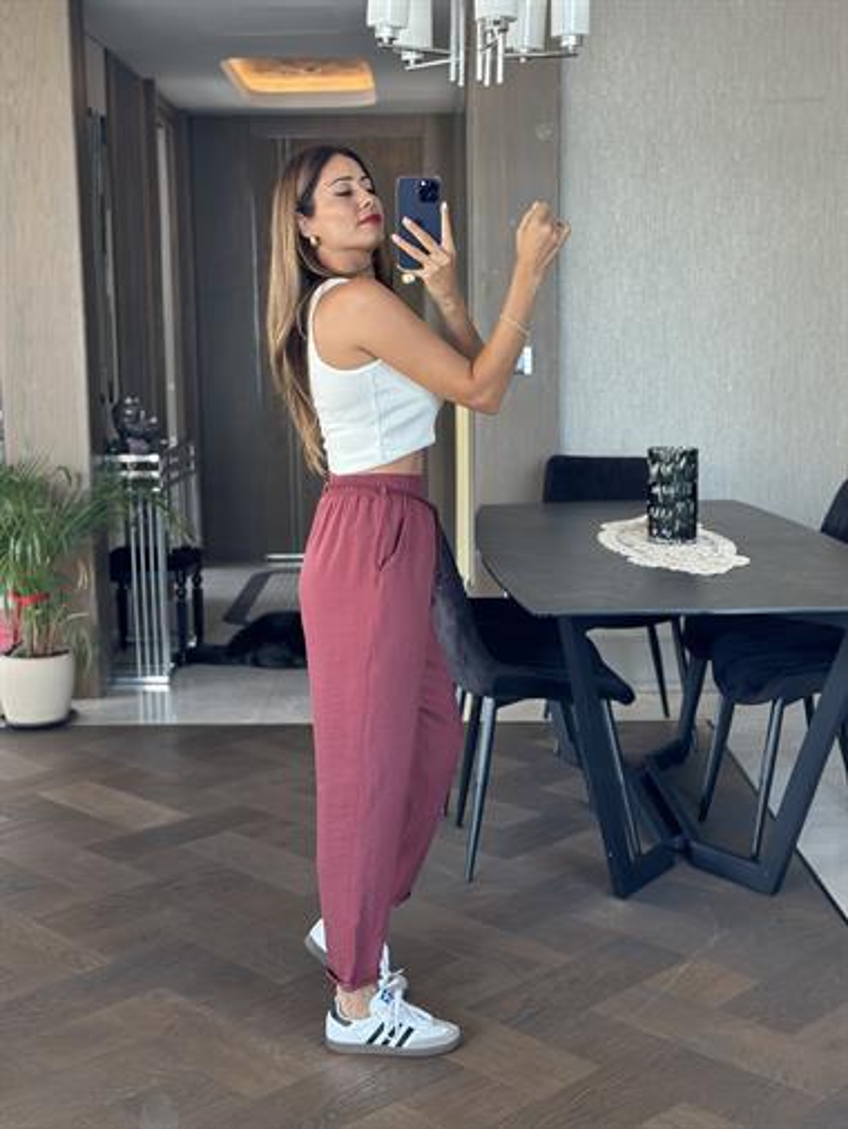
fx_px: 1567
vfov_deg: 39.6
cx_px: 424
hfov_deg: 30.3
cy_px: 564
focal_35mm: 48
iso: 125
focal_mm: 6.86
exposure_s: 1/83
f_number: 1.78
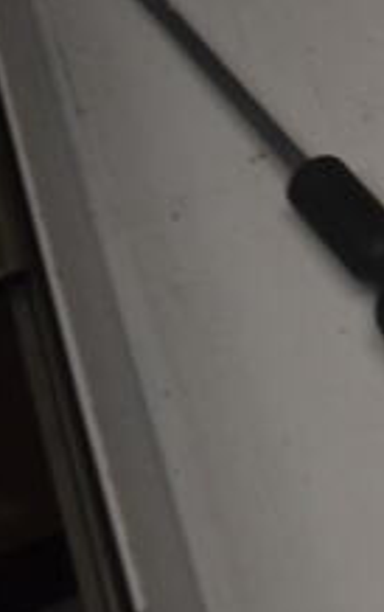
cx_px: 796
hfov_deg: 12.2
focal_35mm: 94
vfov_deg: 21.8
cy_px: 143
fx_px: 1568
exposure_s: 1/160
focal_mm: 22
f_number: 3.8
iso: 800
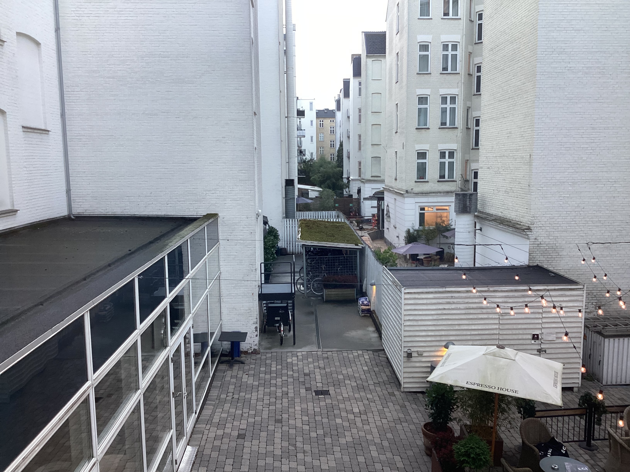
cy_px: 236
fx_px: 564
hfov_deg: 58.4
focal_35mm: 31
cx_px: 315
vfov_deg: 45.4
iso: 125
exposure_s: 1/50
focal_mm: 3.3
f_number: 2.4
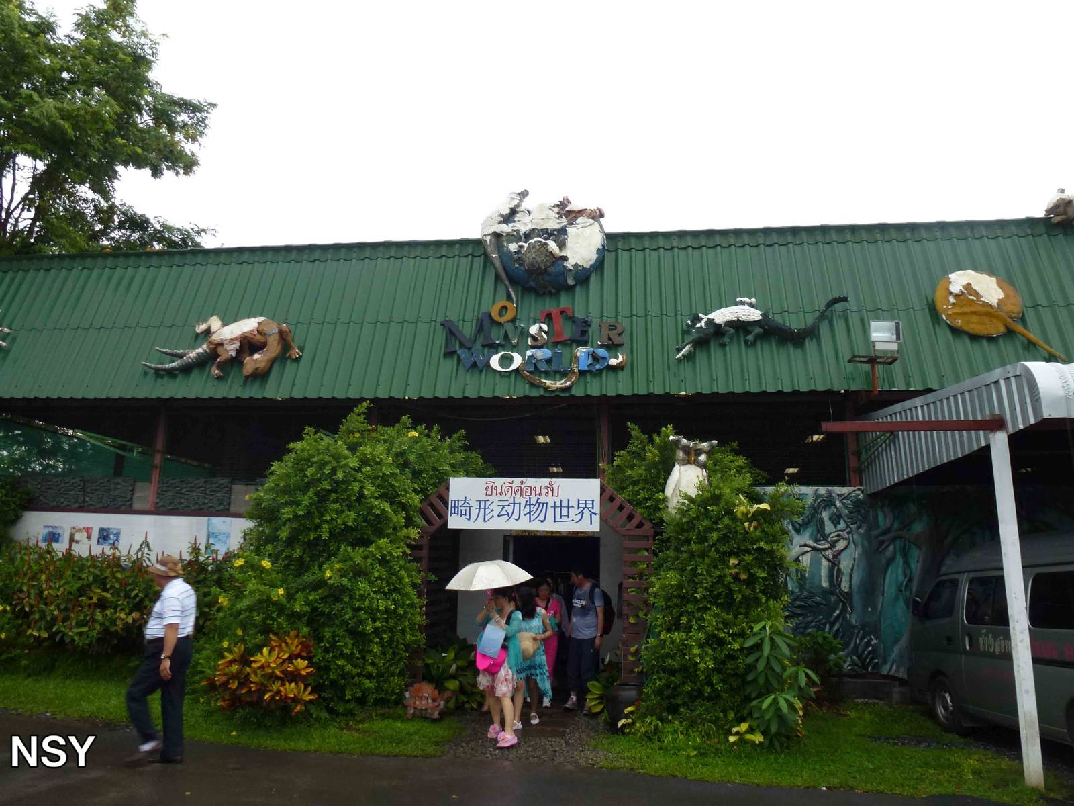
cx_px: 537
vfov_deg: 56.8
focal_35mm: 24
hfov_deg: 71.6
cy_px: 403
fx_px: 745
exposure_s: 1/60
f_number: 3.3
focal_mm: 4.3
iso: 125
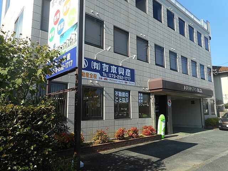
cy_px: 86
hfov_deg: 69.4
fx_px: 165
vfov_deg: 54.9
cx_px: 114
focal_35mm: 25
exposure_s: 1/400
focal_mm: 4.5
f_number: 3.7
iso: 80
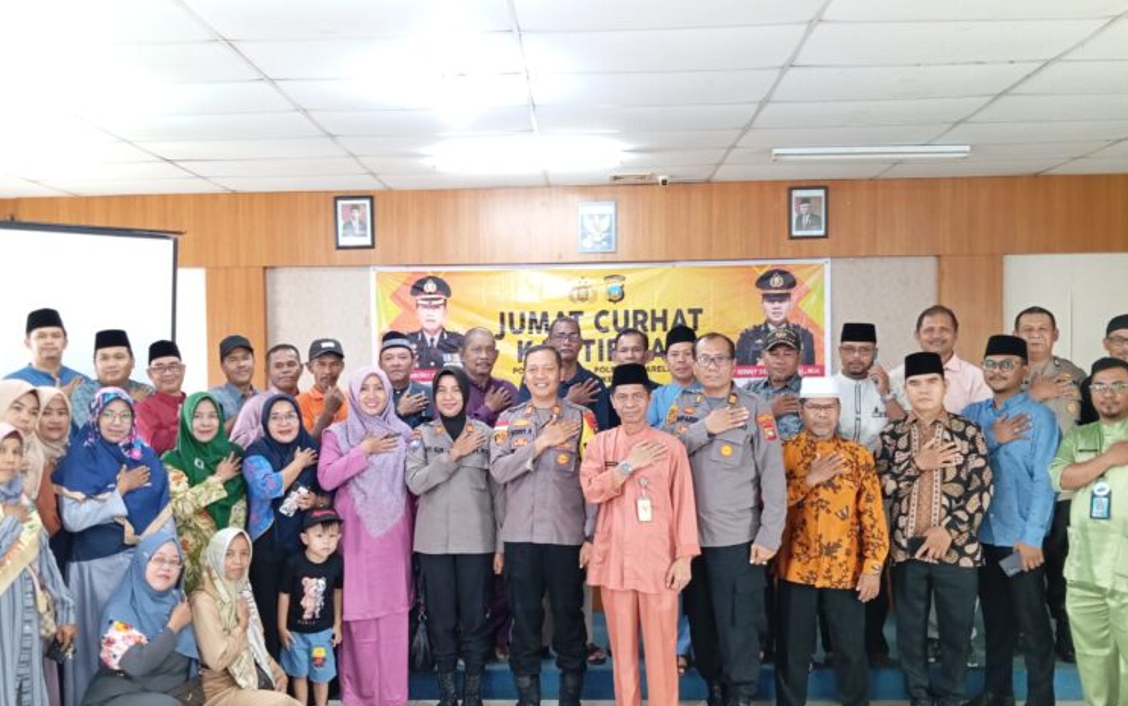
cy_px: 392
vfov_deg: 39.4
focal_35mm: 32
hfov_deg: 59.6
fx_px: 984
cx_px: 551
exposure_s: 1/33.3
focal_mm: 4.25
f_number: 1.8
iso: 382
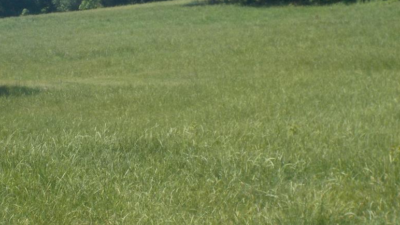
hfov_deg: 16.5
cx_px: 189
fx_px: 1379
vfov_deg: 9.3
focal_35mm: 130
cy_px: 28
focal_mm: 12.3
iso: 125
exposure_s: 1/320
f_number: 5.9
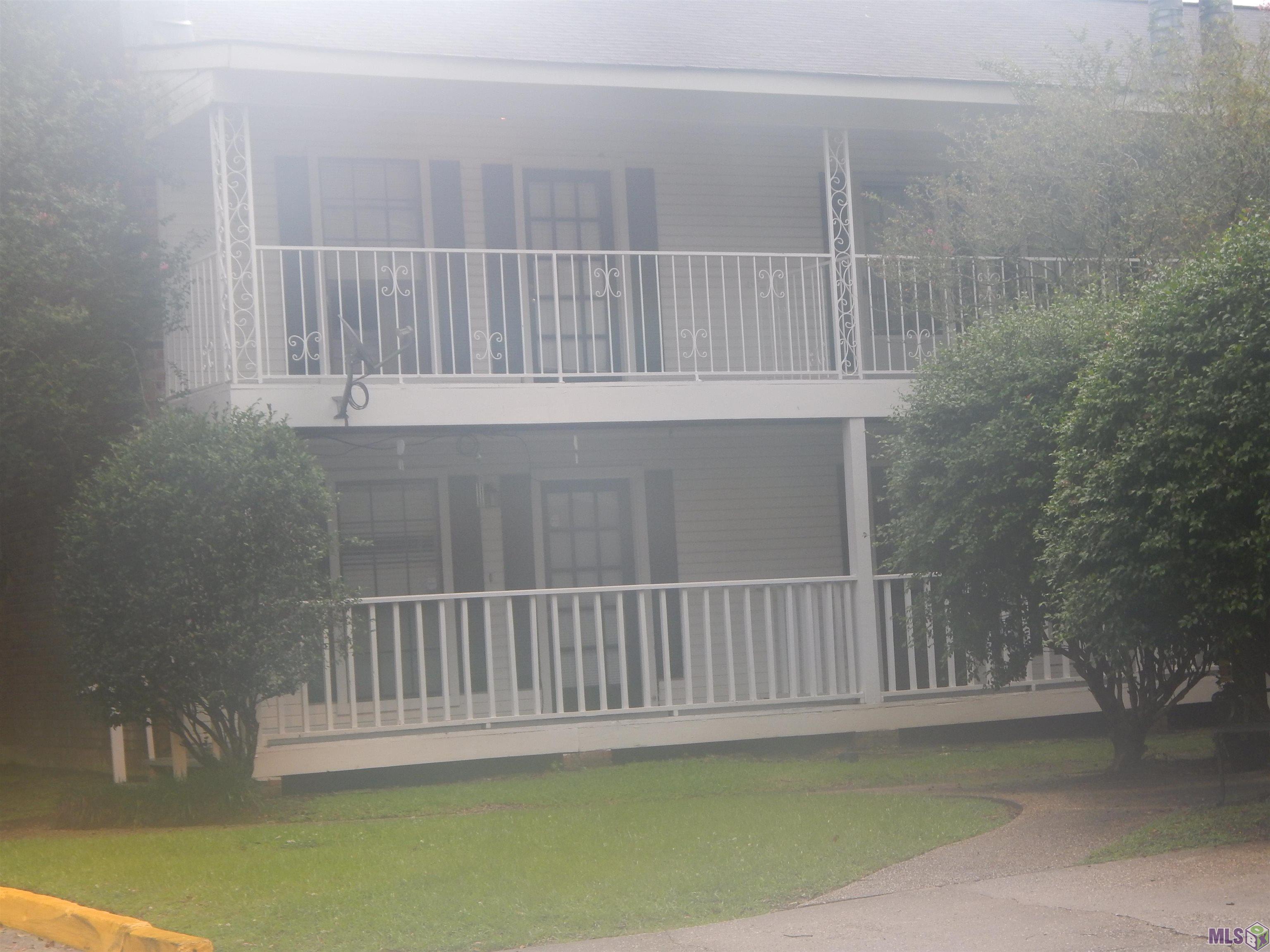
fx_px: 2788
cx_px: 635
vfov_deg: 19.4
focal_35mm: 76
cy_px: 476
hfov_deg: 25.7
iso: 140
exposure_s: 1/30
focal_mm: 13.5
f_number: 4.2
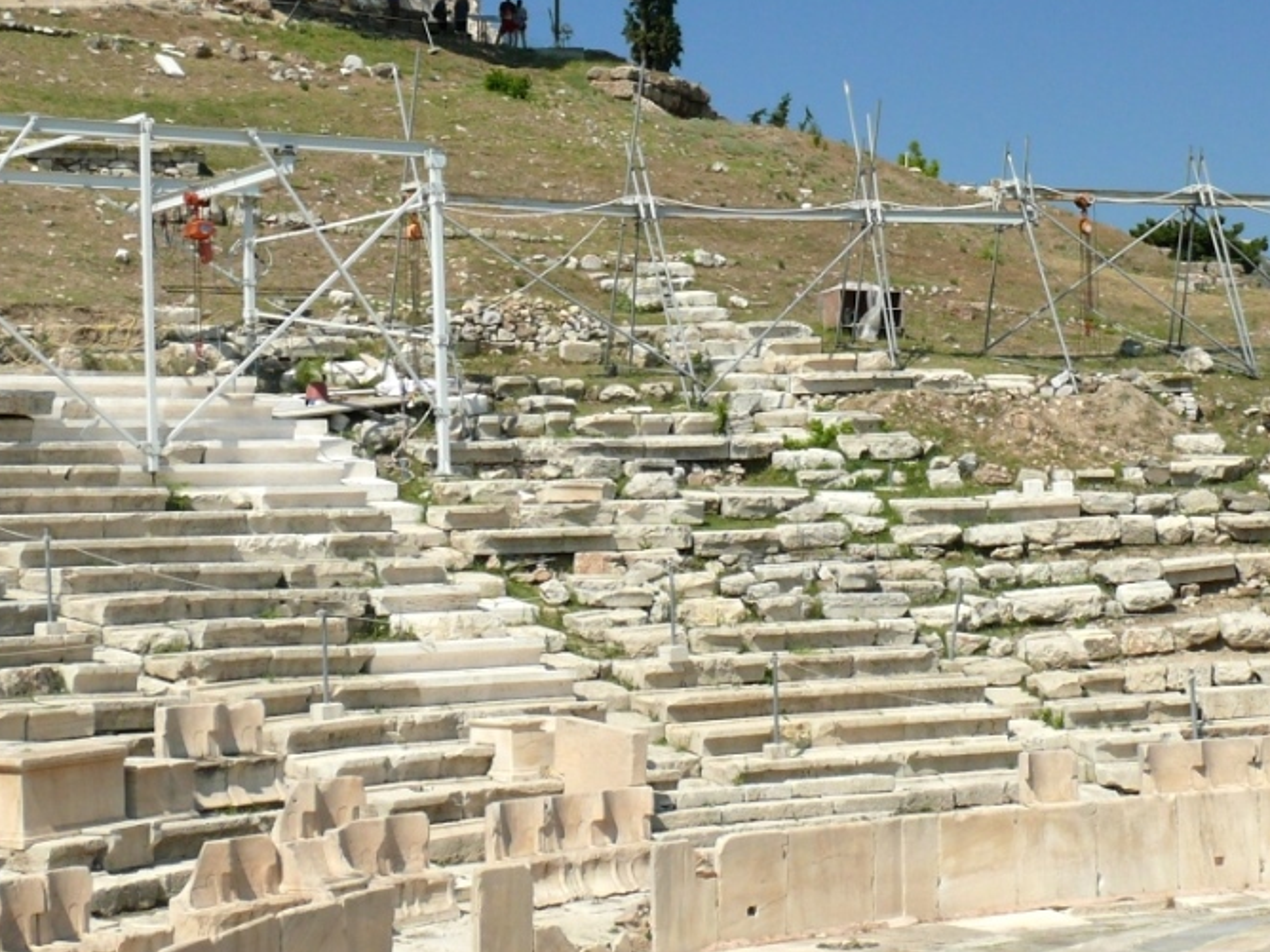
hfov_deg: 25.2
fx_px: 2825
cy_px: 205
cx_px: 881
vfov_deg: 19.0
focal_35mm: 77
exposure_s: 1/320
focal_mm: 7.4
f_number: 5.6
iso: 100
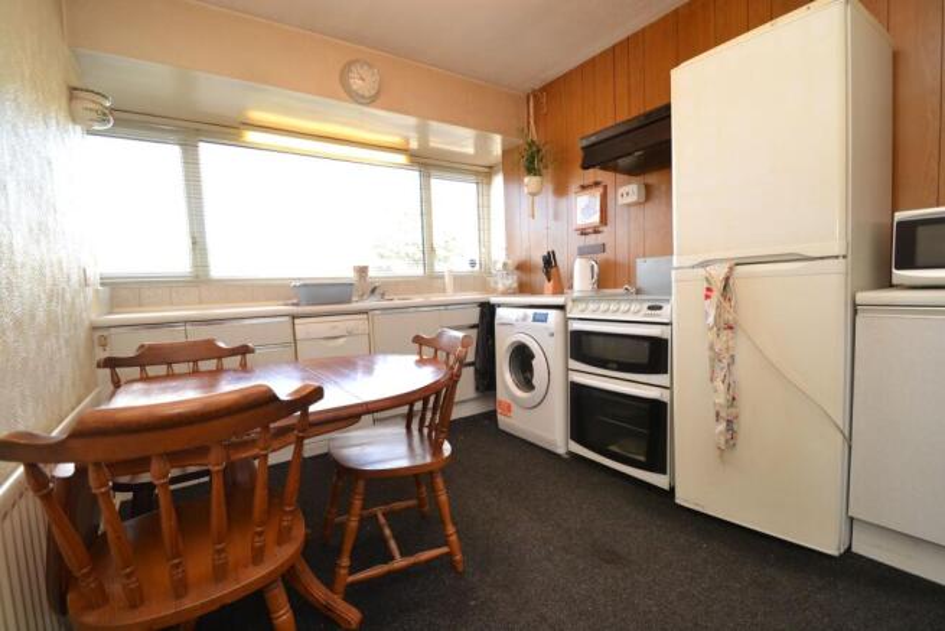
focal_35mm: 15
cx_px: 472
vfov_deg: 77.4
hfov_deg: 100.4
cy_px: 316
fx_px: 394
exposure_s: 1/60
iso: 400
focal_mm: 10
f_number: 4
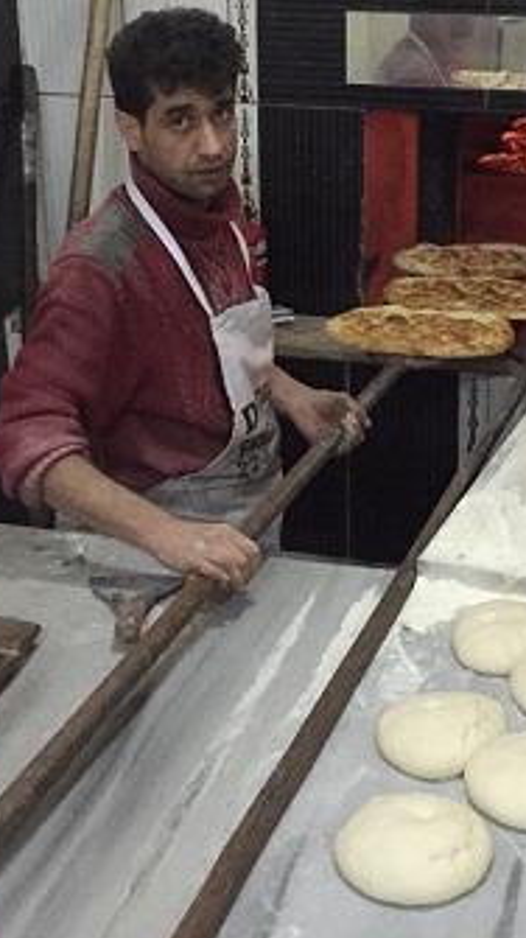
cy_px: 318
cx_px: 400
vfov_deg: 36.3
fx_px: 1416
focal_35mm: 57
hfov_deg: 20.9
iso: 400
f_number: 2.2
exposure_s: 1/17
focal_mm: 4.15
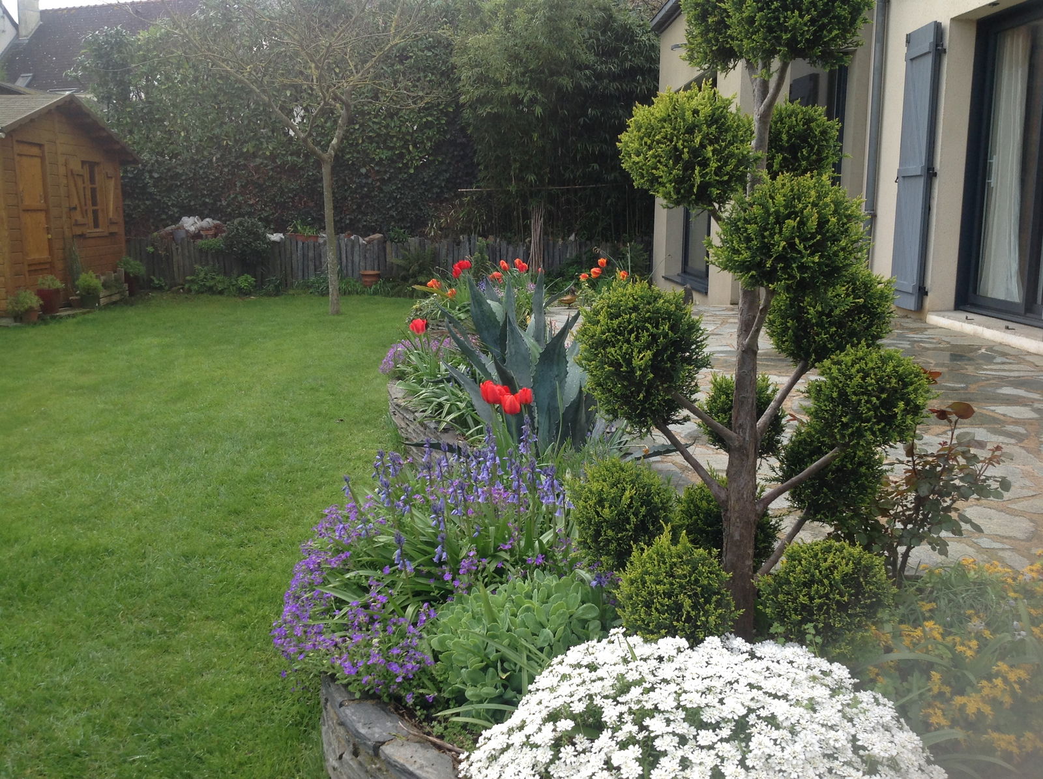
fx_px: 1053
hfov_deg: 52.7
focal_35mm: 35
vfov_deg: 40.6
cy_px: 390
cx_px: 522
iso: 50
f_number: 2.4
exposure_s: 1/657
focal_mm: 4.28
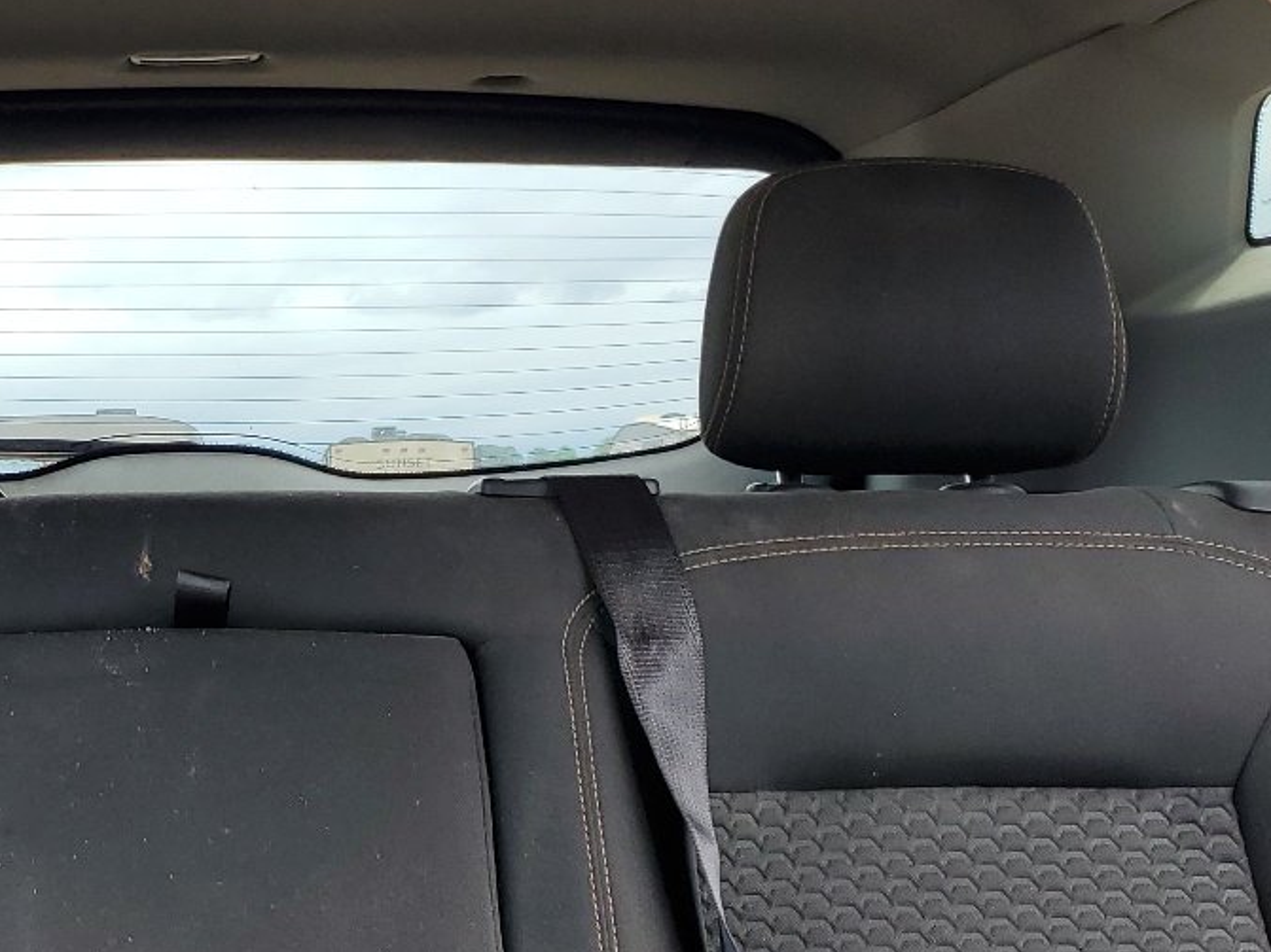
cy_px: 551
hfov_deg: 30.0
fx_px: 2276
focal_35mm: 62
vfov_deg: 23.6
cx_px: 150
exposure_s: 1/323
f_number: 1.5
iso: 50
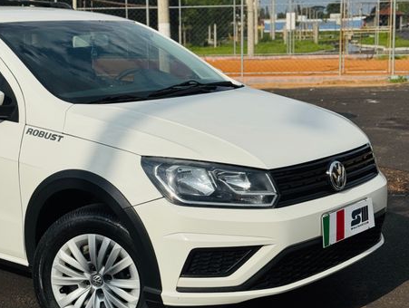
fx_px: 592
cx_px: 202
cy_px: 157
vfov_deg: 29.2
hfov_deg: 38.1
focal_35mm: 50
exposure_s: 1/15385
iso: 50
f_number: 1.78
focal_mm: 6.76
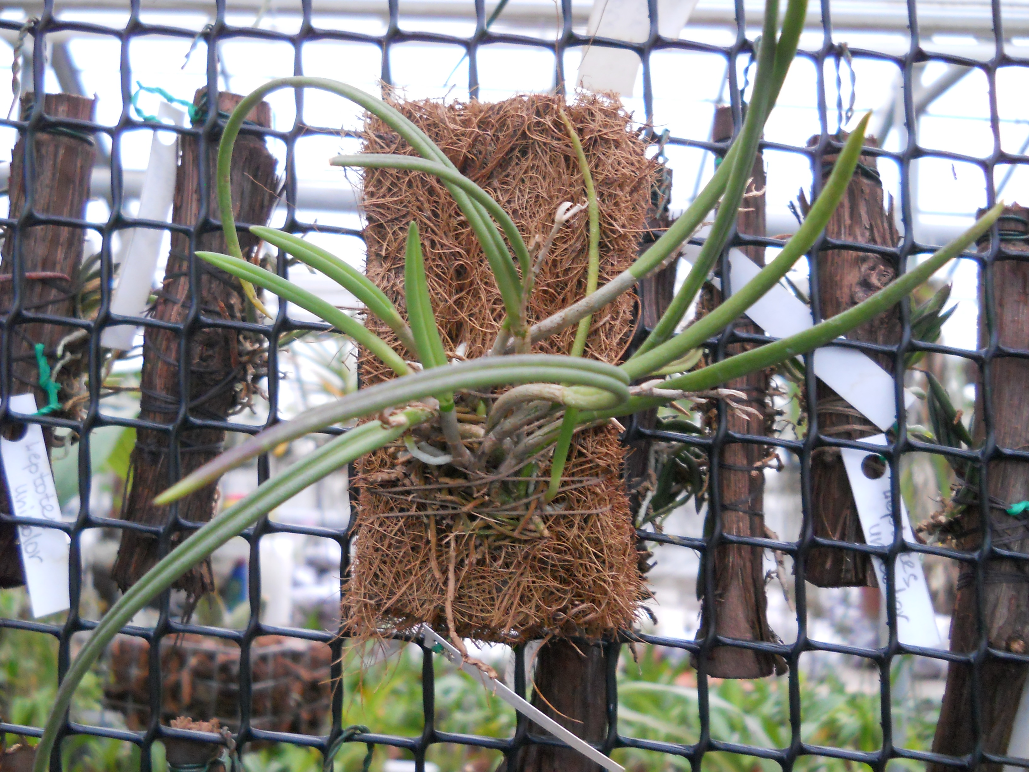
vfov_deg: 35.1
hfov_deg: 45.8
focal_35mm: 41
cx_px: 514
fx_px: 1219
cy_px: 386
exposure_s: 1/8
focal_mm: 6.72
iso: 400
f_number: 3.1
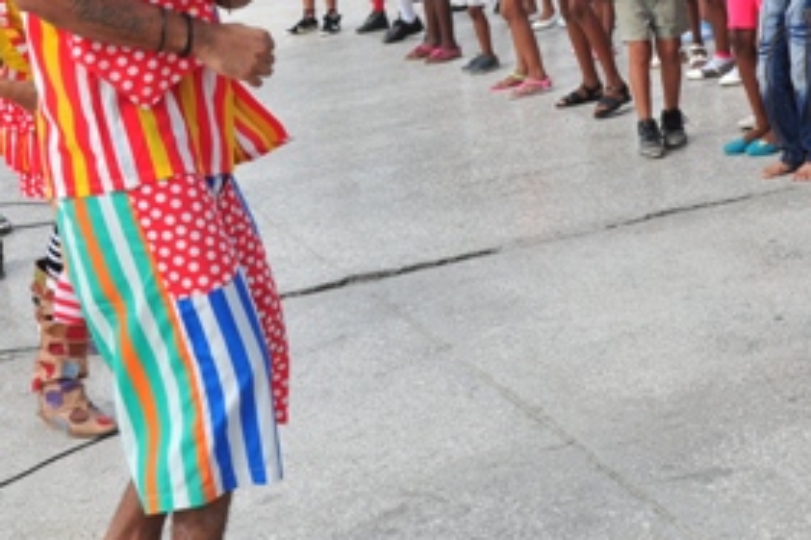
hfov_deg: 24.6
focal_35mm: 82
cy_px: 7
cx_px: 554
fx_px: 1846
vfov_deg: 16.3
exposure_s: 1/400
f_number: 10
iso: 400
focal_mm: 24
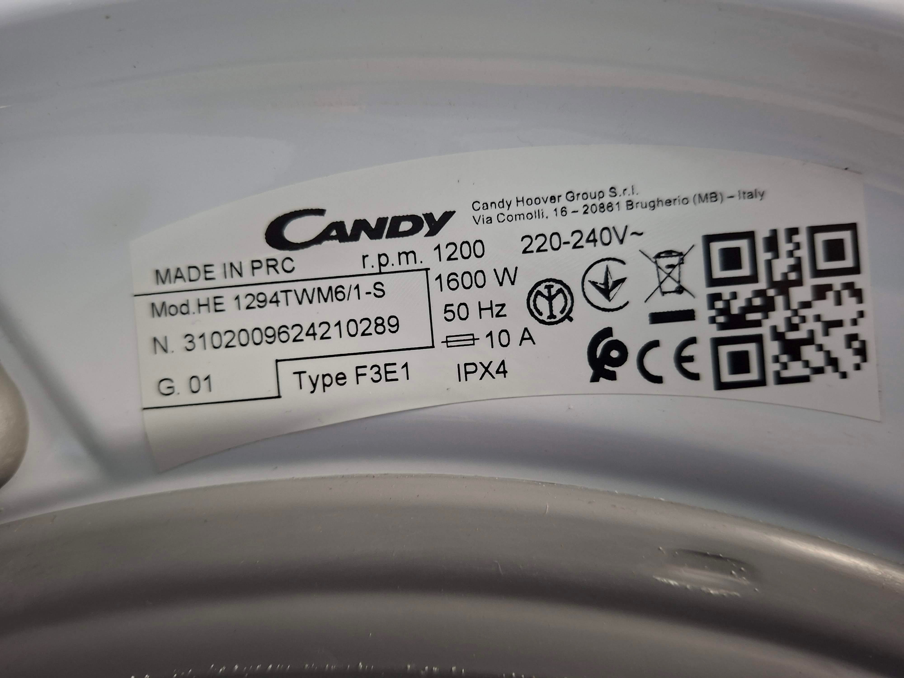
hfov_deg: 73.9
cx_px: 452
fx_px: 601
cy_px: 339
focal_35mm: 23
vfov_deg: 58.9
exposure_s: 1/25
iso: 400
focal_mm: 5.54
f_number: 1.8
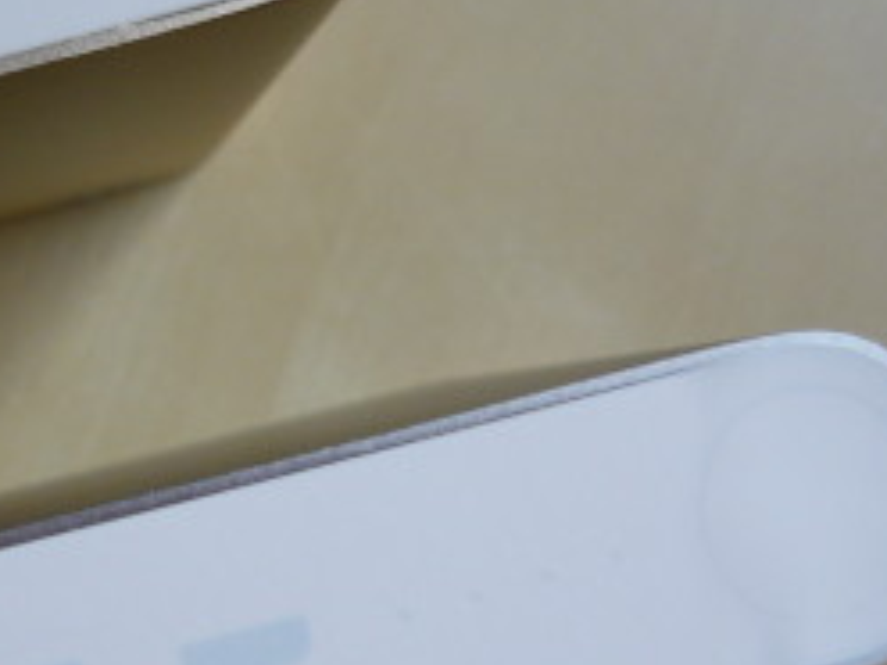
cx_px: 68
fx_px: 2050
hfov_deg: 23.7
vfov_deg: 18.4
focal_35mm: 80
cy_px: 247
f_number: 2.8
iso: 100
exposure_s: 1/30
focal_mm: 5.5
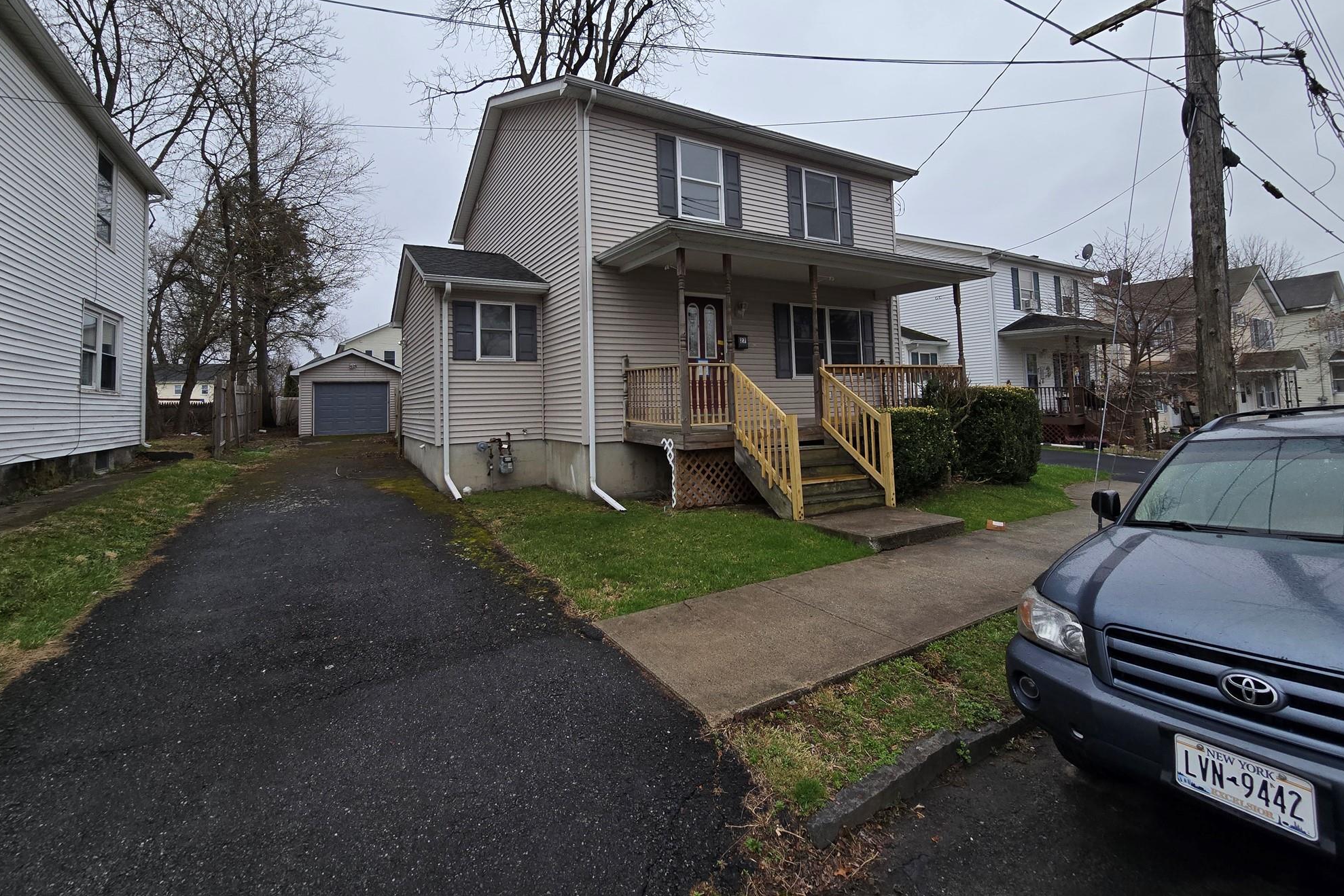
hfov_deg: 104.2
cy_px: 375
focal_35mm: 14
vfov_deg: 80.6
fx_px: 523
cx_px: 656
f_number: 2.2
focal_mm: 2.2
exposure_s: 1/458
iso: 50
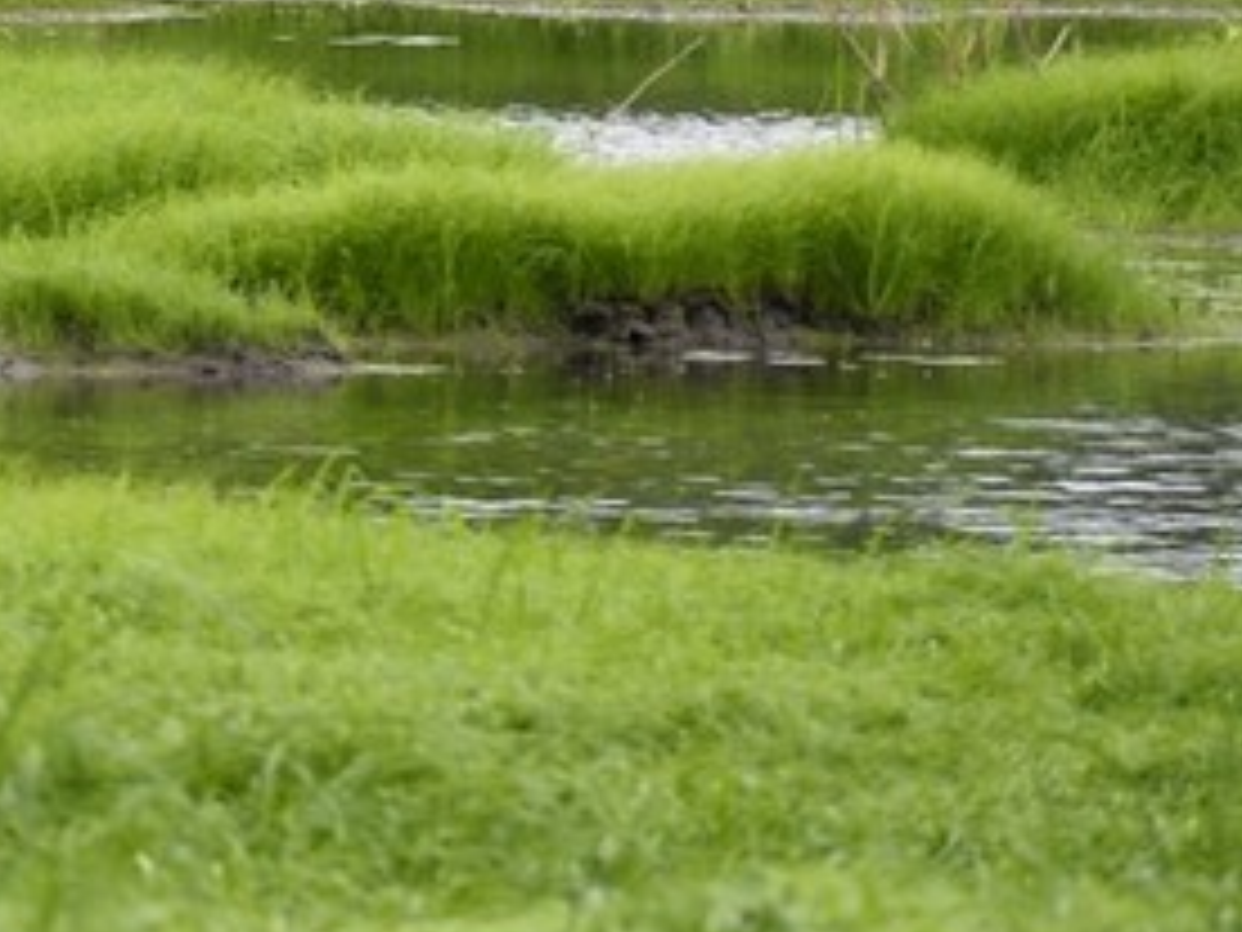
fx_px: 39970
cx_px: -2282
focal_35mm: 1114
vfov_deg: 1.3
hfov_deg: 1.8
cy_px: -1369
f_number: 11
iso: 800
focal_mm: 200
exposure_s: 1/320
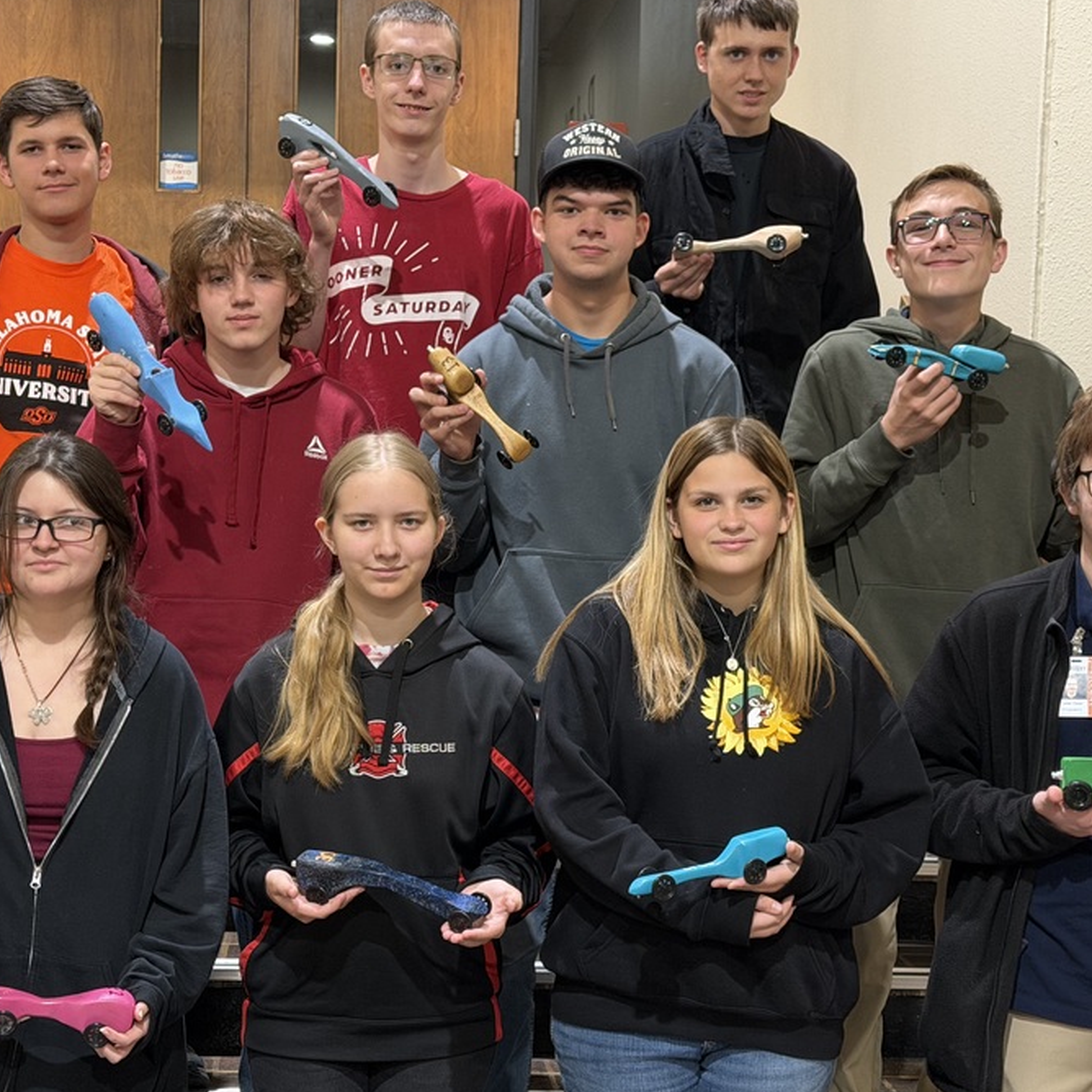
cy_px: 577
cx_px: 499
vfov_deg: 26.5
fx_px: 2320
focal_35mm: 65
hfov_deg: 26.5
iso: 200
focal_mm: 6.76
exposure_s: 1/60
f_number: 1.78
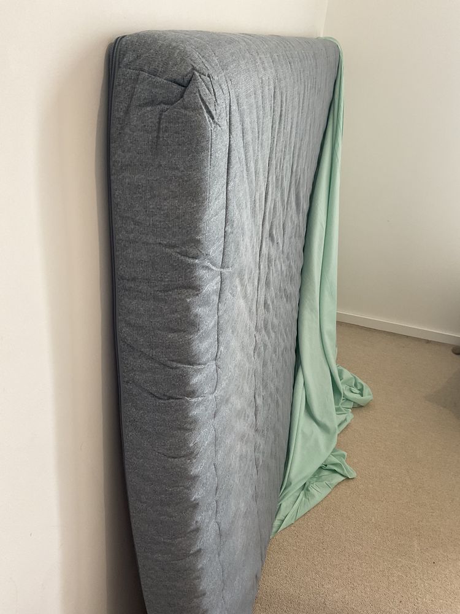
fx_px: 514
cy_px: 307
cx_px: 230
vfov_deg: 61.7
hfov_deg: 48.2
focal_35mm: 29
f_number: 1.8
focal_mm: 3
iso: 64
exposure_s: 1/61
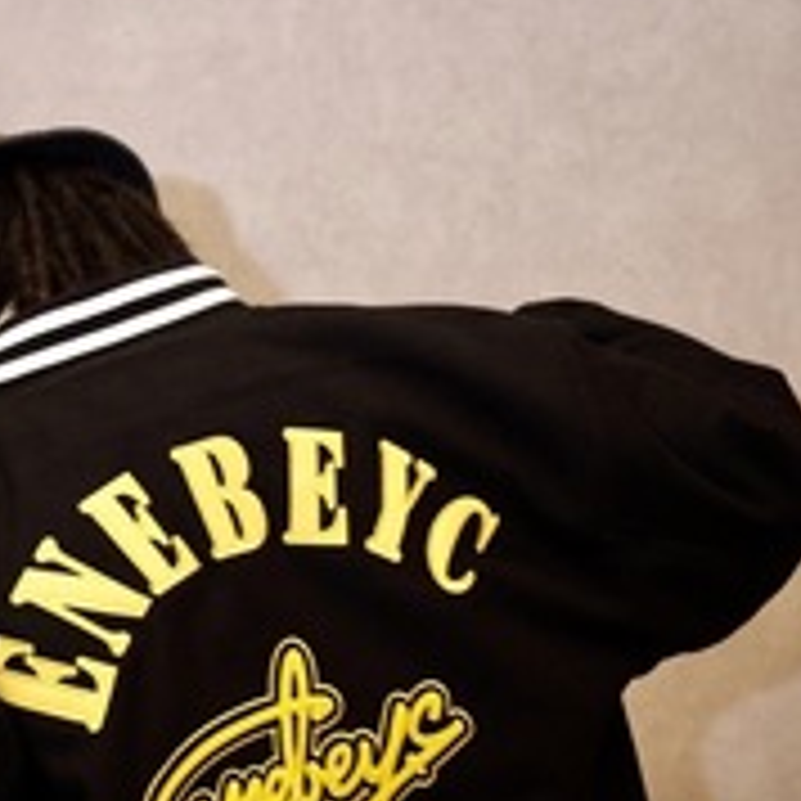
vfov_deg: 26.1
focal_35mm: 65
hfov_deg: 26.3
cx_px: 250
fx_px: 1702
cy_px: 612
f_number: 2.8
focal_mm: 23
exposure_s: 1/100
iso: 400
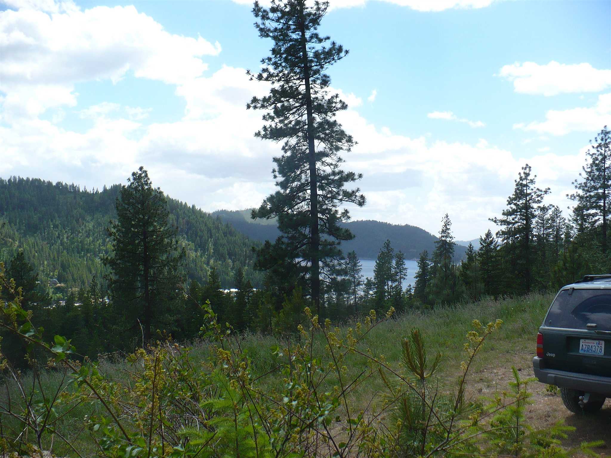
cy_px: 229
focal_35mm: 37
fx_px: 653
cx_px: 306
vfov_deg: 38.7
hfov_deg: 50.1
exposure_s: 1/1300
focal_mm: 6.1
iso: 100
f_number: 2.8
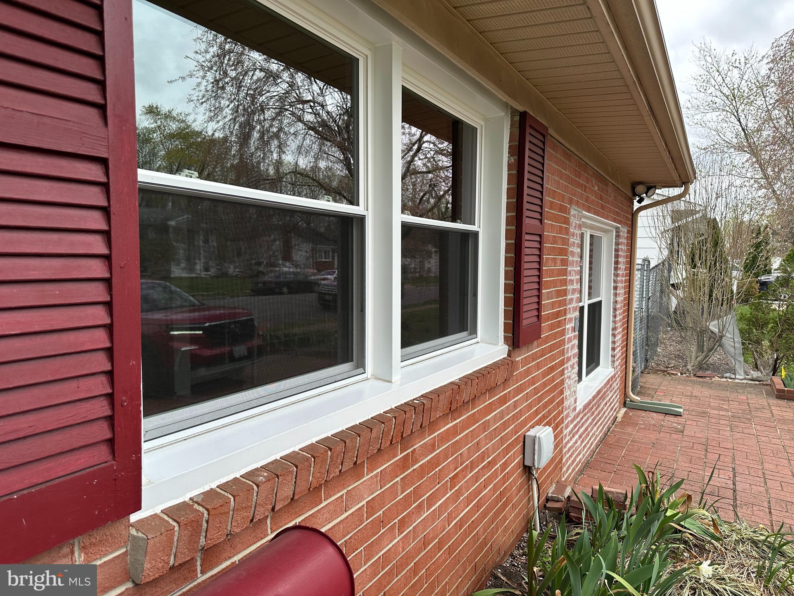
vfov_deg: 56.8
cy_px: 298
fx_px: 550
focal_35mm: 24
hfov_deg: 71.6
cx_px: 397
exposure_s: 1/1256
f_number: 1.78
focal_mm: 6.86
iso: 80
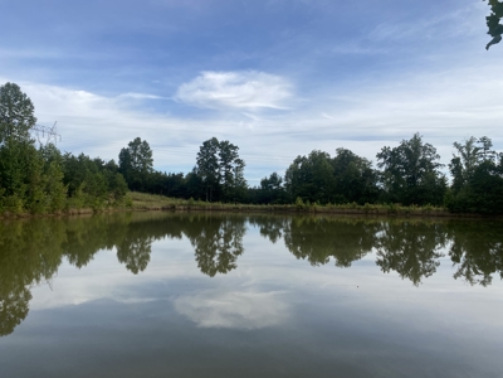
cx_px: 252
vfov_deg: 53.1
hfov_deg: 67.3
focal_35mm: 26
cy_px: 189
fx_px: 378
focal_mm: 4.25
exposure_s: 1/2513
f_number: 1.8
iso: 32
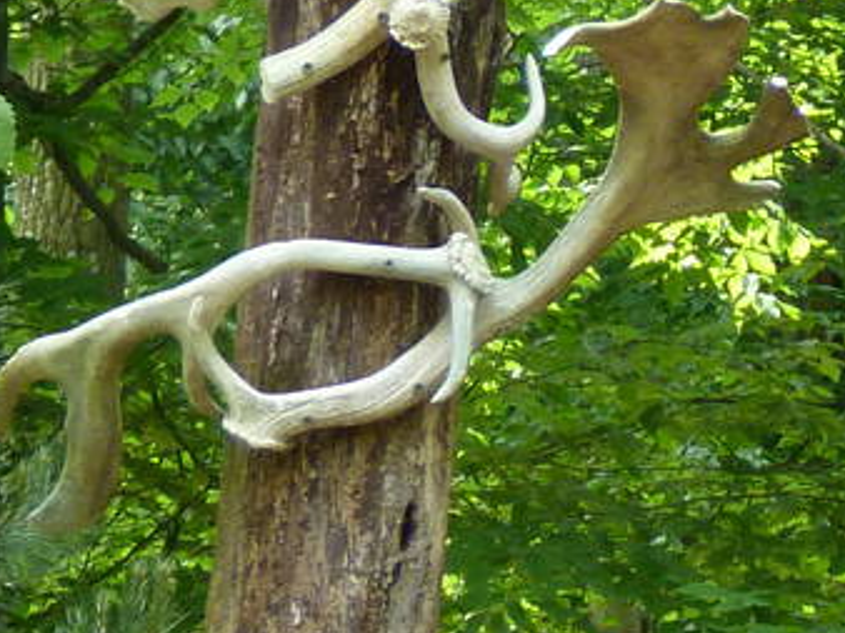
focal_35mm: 469
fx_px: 11440
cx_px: 1948
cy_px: -638
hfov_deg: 4.2
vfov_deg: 3.1
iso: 160
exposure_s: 1/60
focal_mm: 17.9
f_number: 3.5
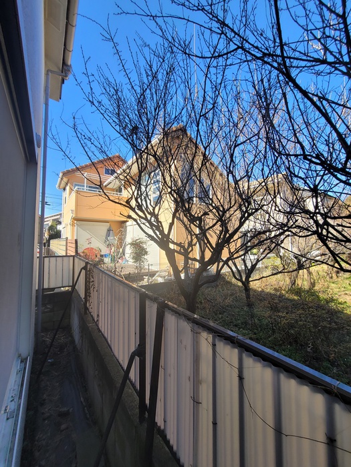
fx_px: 176
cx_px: 176
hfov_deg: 89.9
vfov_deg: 106.2
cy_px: 234
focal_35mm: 13
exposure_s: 1/594
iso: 64
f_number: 2.2
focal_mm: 2.2
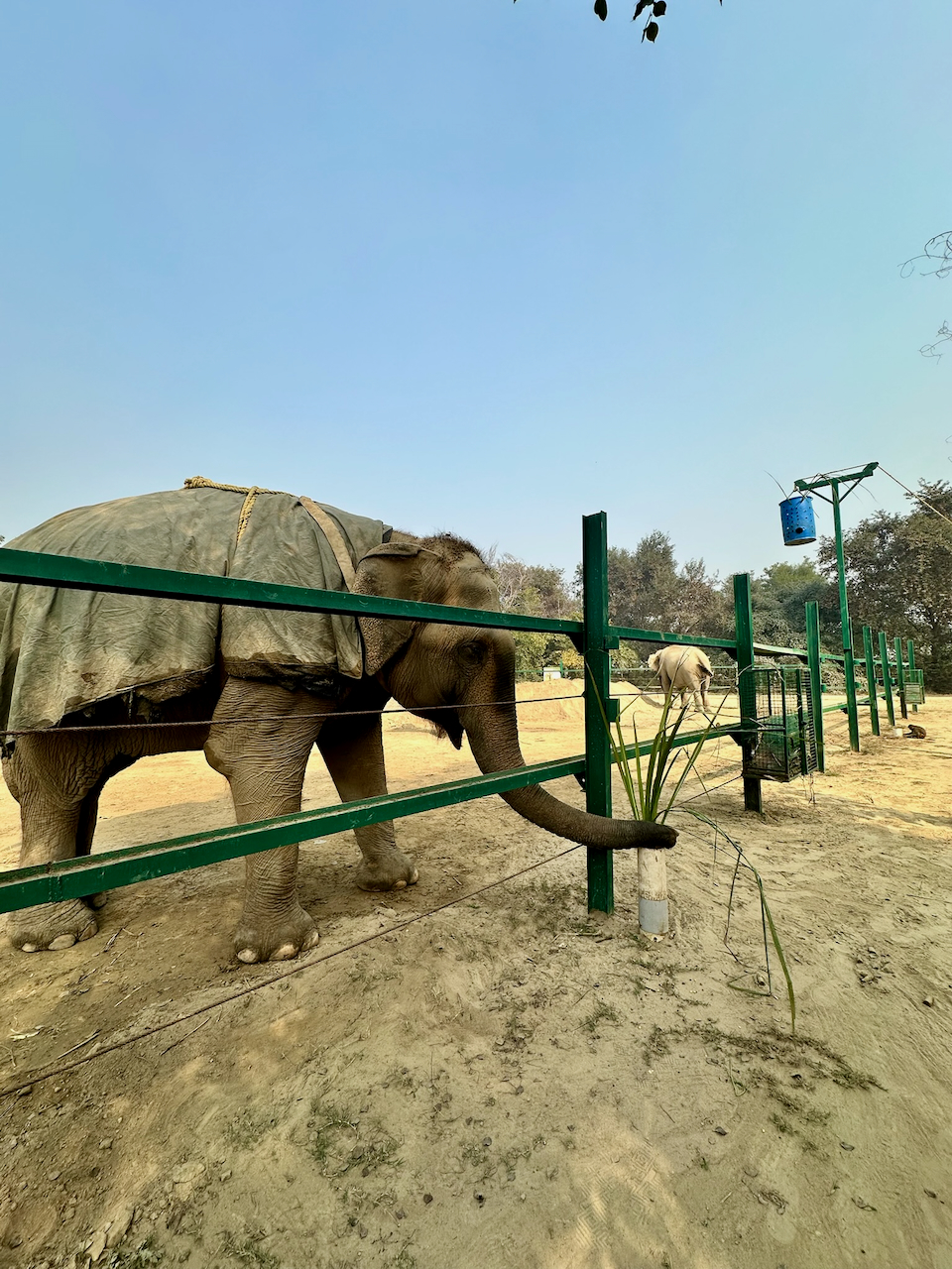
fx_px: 513
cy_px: 634
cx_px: 476
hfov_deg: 85.7
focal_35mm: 14
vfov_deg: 102.1
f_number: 2.2
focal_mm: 2.22
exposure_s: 1/1261
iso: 40
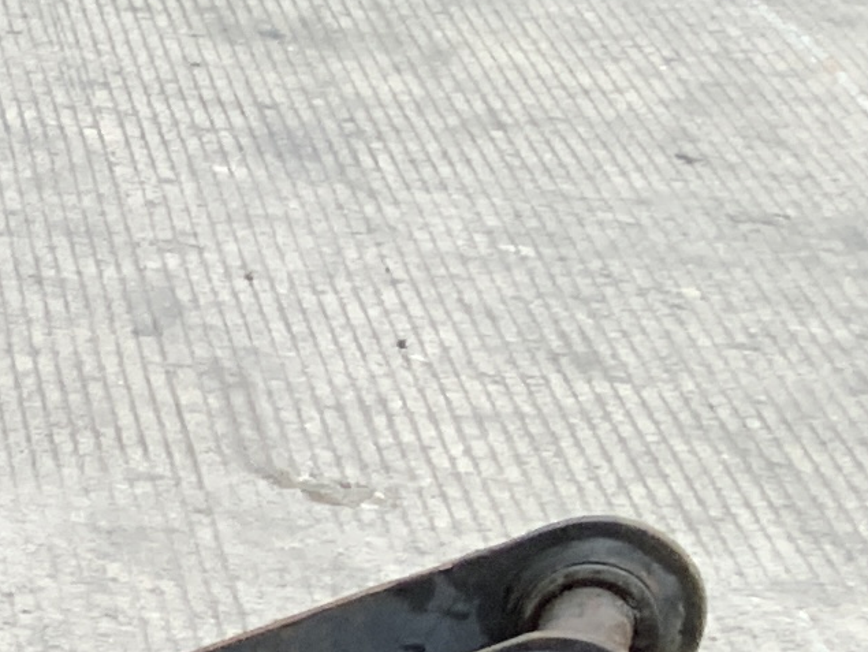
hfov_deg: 8.7
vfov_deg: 7.7
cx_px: -1845
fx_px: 4616
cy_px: 1330
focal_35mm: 184
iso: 16
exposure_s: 1/238
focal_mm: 3
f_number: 1.8
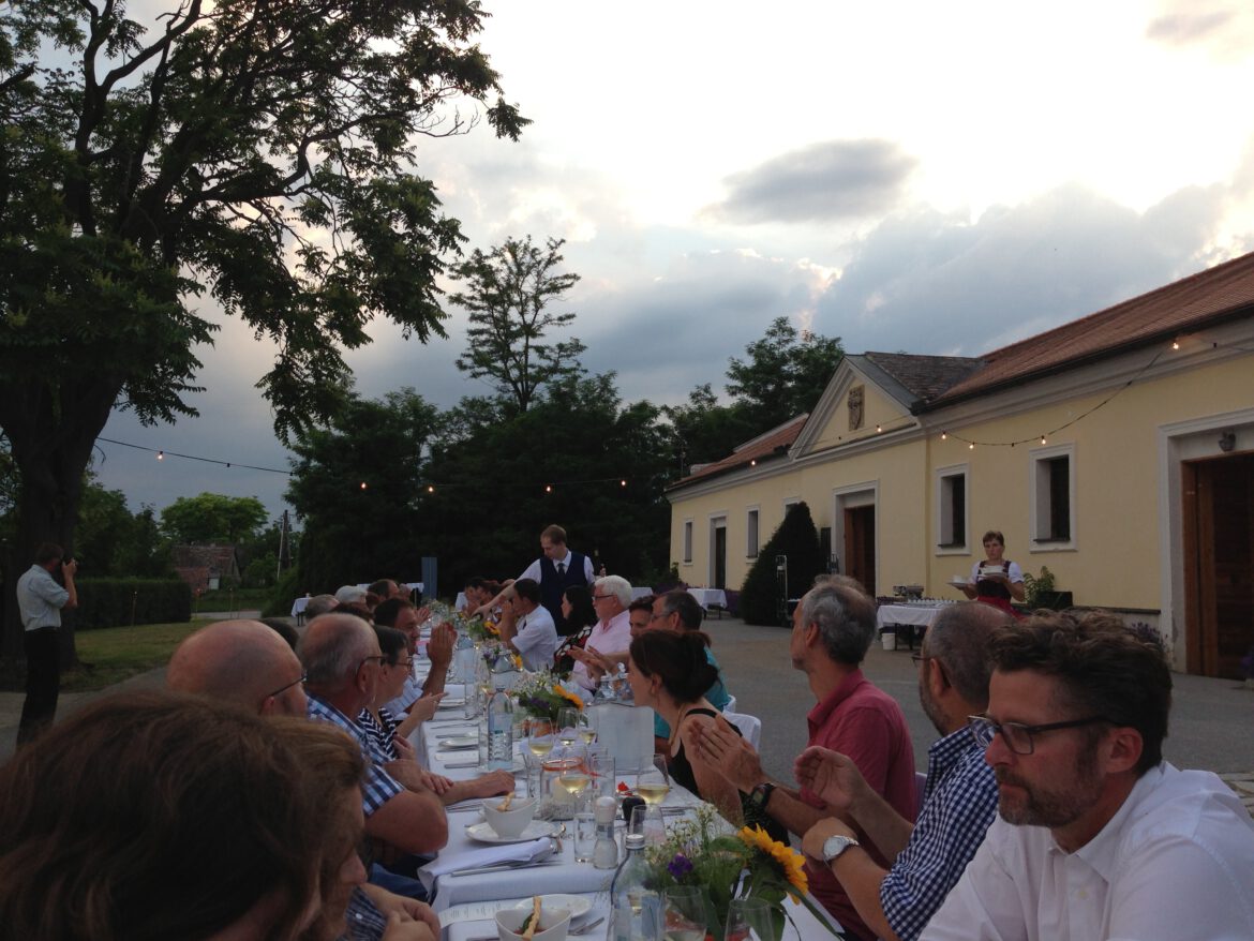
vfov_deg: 43.0
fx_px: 1196
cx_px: 627
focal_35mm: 33
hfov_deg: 55.3
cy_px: 470
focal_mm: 4.13
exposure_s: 1/284
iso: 50
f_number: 2.4
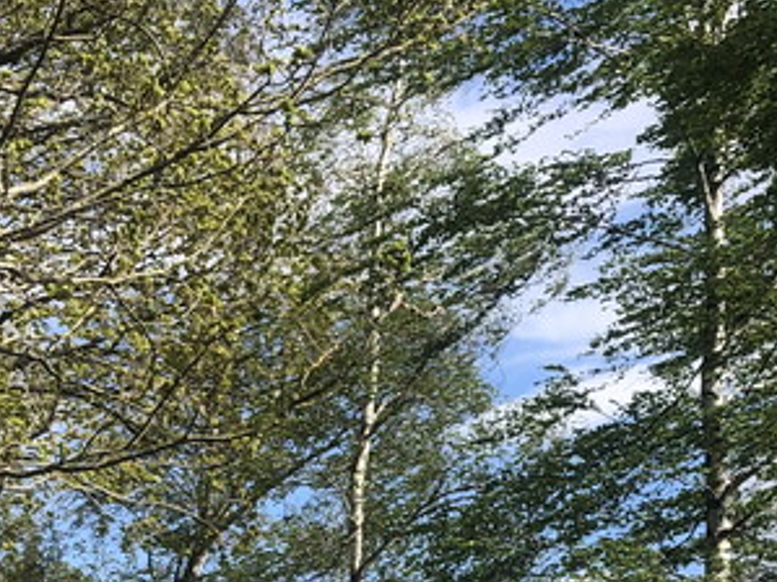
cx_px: 343
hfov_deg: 21.8
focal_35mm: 90
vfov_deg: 15.3
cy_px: 850
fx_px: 2019
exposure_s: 1/1350
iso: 20
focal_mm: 3.99
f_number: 1.8
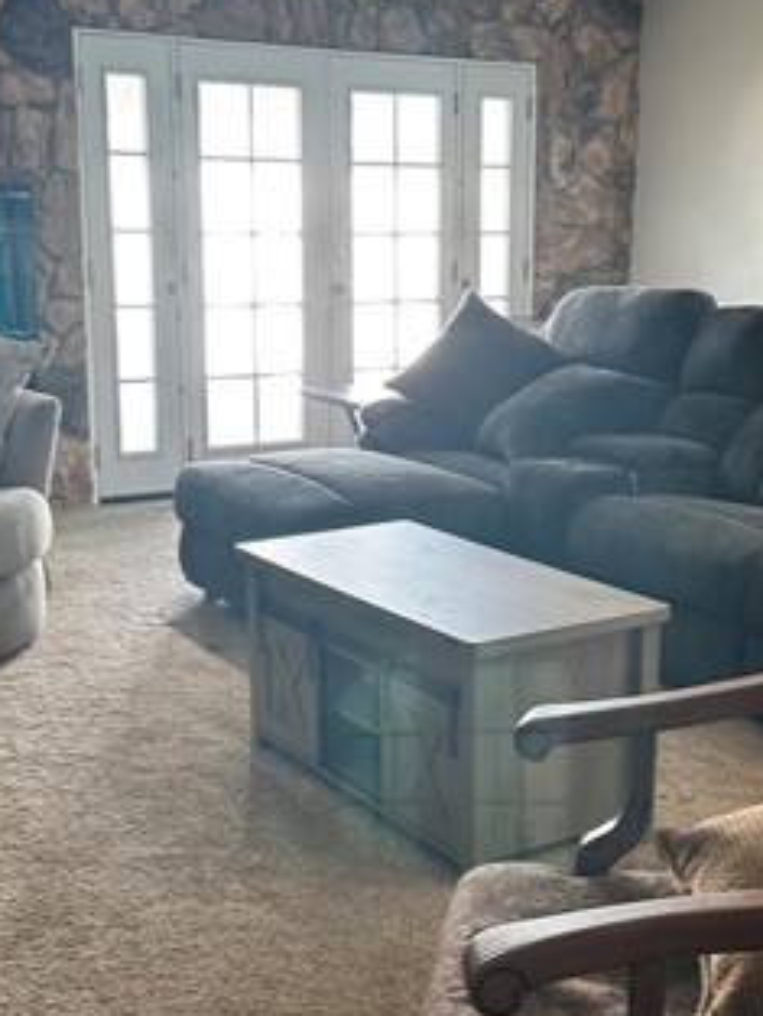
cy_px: 529
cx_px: 380
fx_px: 1439
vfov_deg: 38.9
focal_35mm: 49
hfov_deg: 29.7
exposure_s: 1/60
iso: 125
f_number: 1.78
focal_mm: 6.86
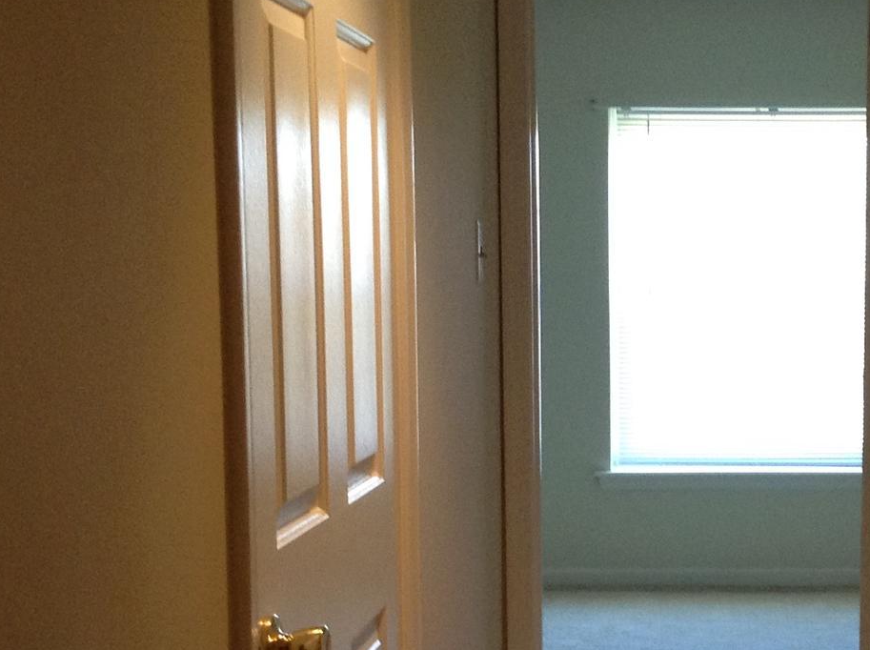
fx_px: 1857
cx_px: 753
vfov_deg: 19.7
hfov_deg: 25.7
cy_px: 473
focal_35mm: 74
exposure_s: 1/24
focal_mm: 3.3
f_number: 2.4
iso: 100
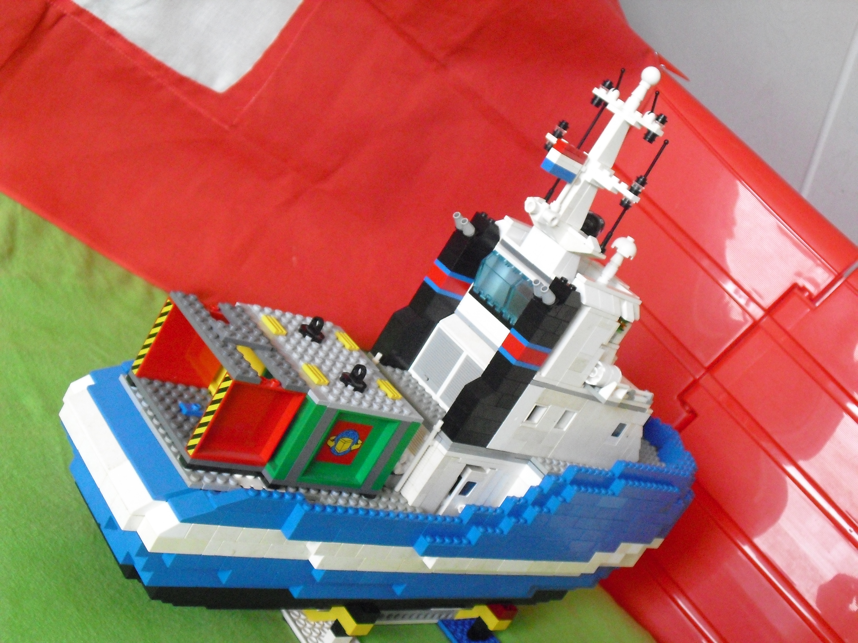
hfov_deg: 42.9
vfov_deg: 32.9
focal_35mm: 44
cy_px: 322
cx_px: 429
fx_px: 1091
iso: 800
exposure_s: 1/80
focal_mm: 7.7
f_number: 3.4
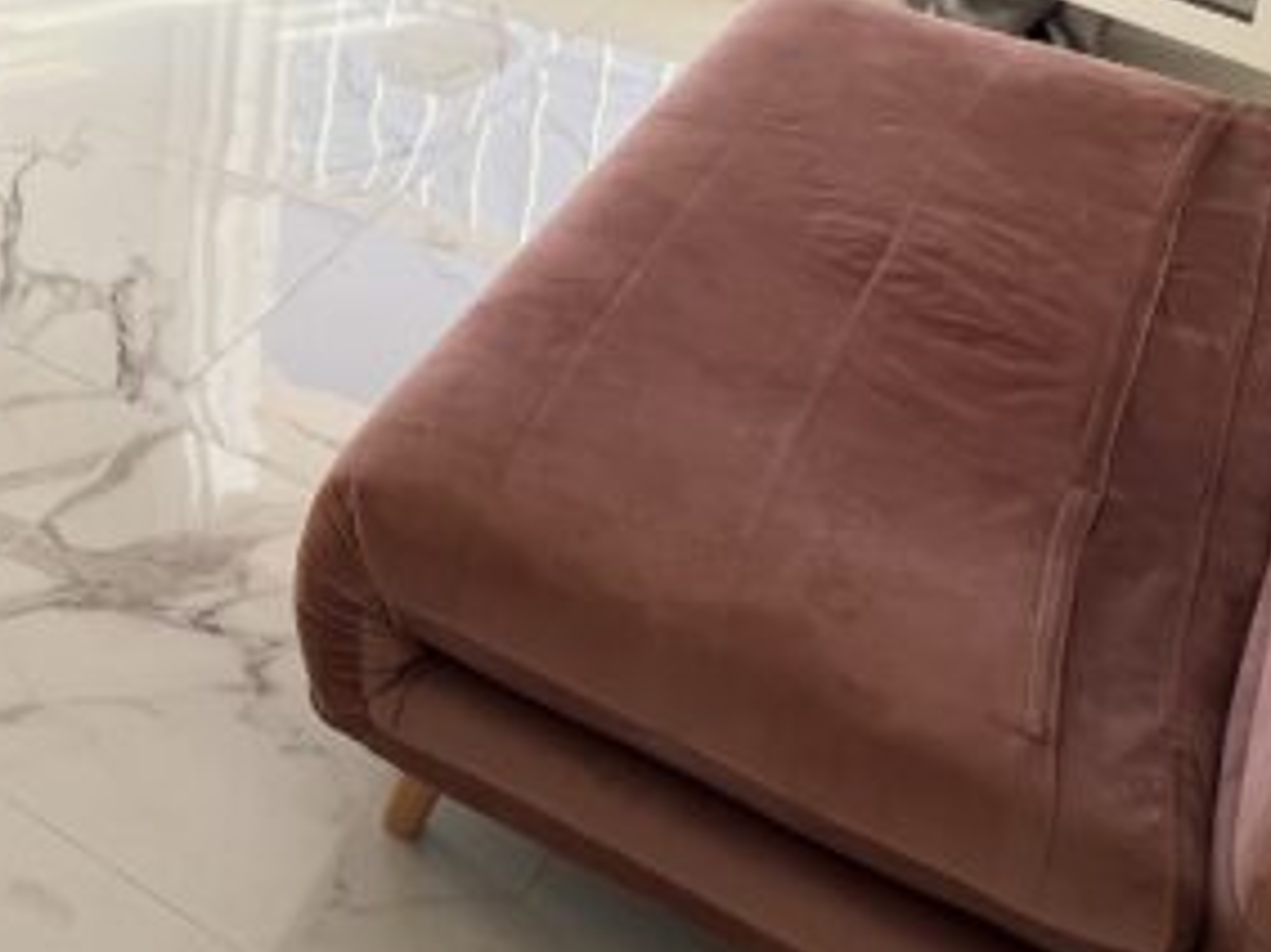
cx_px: -278
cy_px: -153
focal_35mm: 47
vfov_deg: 27.6
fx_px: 1725
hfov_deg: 32.8
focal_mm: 1.57
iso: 32
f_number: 1.8
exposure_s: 1/177
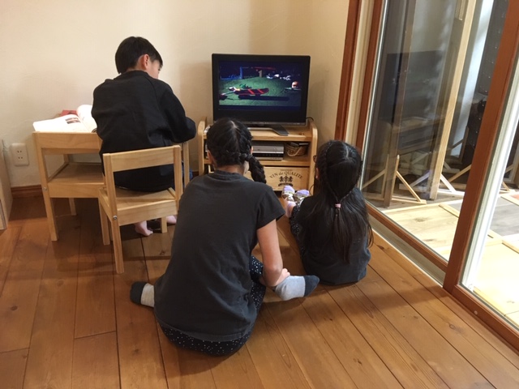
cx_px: 260
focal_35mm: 29
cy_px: 194
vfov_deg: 48.2
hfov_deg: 61.7
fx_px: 435
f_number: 2.2
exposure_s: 1/20
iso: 200
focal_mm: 4.15
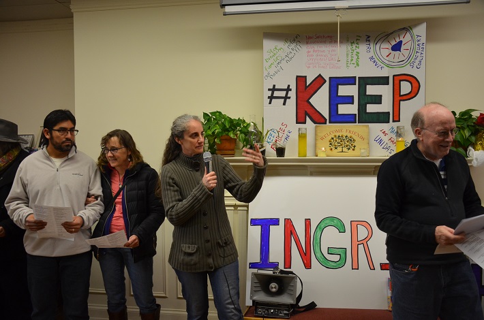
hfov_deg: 57.3
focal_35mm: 33
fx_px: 443
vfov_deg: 39.8
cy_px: 160
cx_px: 242
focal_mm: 22
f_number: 3.5
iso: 800
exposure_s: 1/50
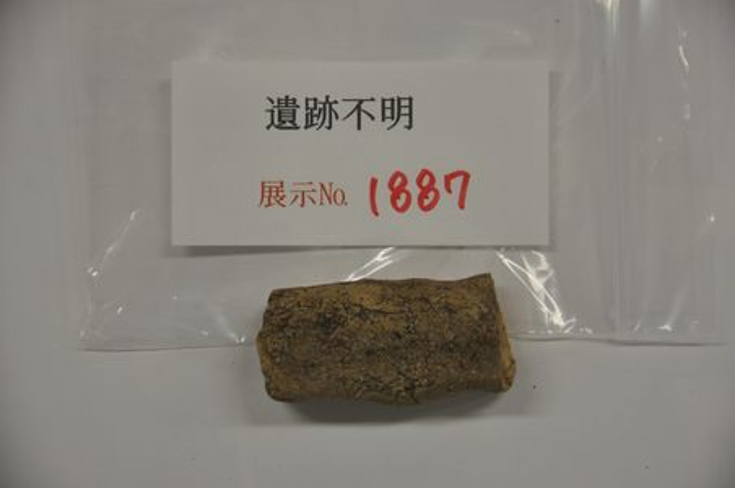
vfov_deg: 8.7
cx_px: 368
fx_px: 3211
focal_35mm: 158
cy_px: 244
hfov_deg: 13.1
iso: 800
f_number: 5.6
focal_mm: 105
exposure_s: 1/125
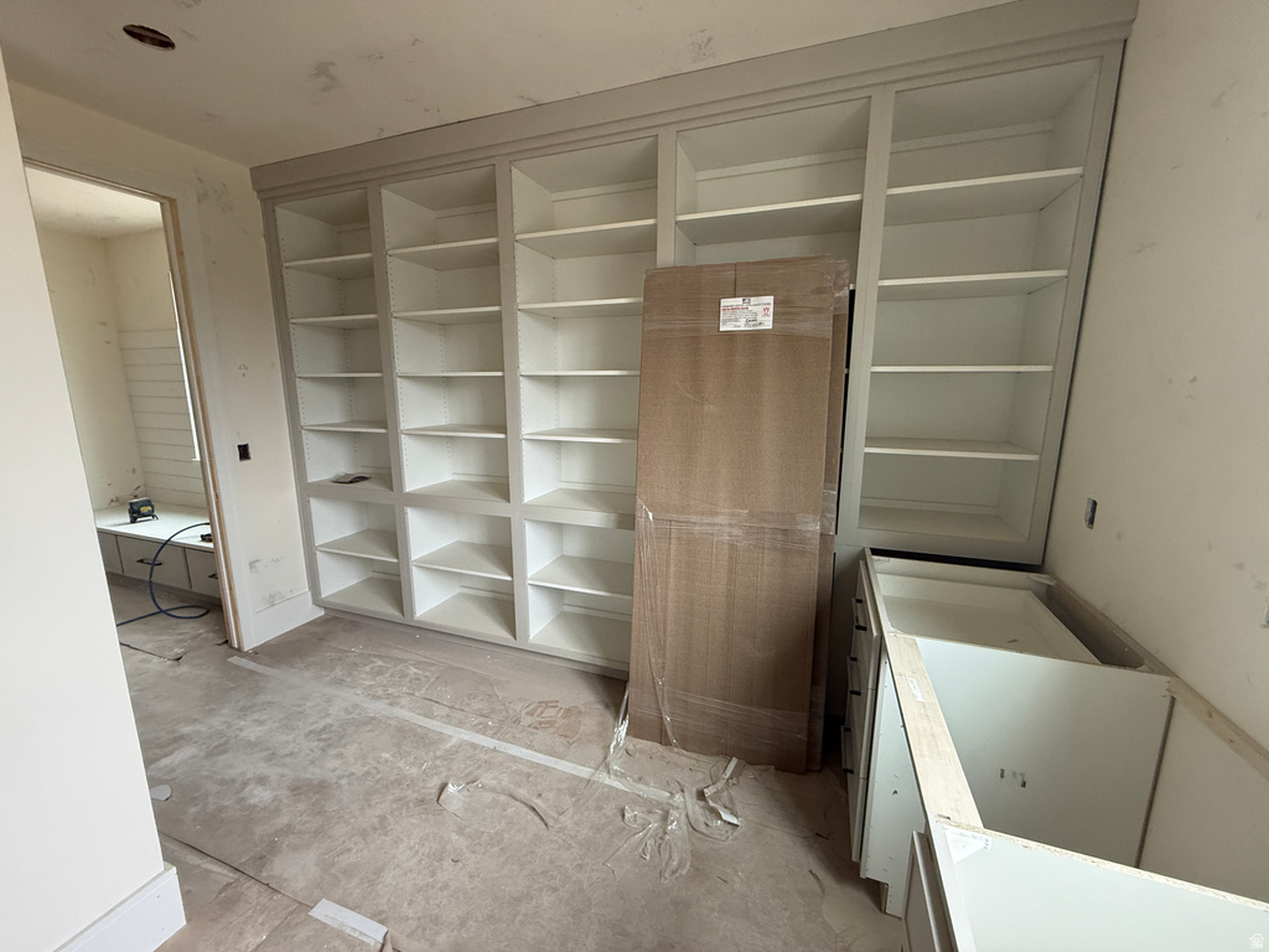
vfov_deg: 85.7
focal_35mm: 14
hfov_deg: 102.1
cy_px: 476
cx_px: 634
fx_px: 513
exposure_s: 1/99
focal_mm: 2.22
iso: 320
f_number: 2.2
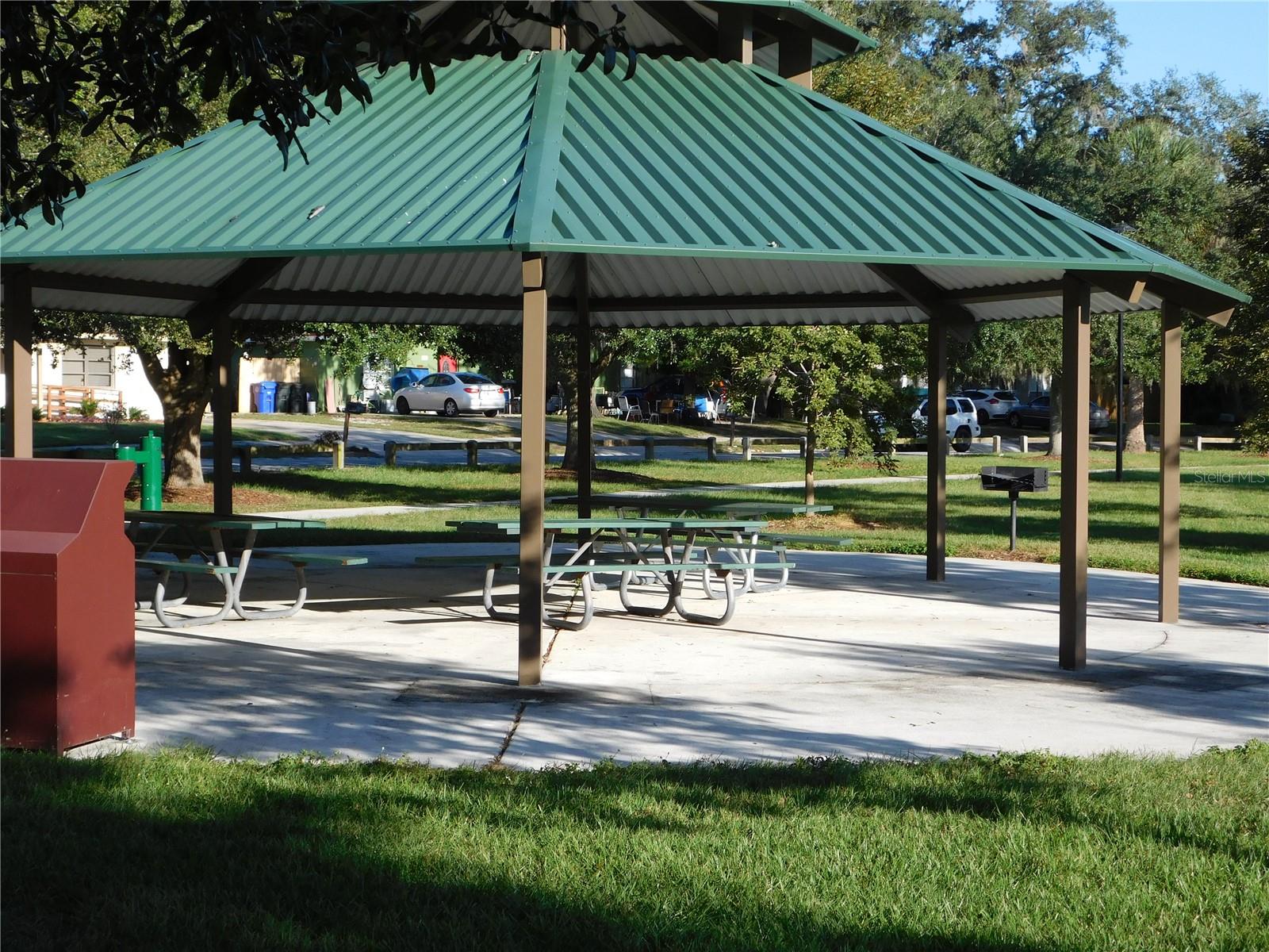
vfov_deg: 24.8
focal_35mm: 59
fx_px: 2163
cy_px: 476
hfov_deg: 32.7
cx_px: 634
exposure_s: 1/500
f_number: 4
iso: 125
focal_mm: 10.4
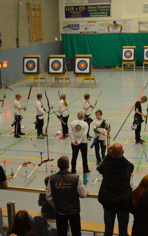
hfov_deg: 22.4
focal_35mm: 58
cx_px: 75
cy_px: 118
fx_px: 373
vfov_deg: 35.2
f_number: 4
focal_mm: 25
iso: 450
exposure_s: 1/60
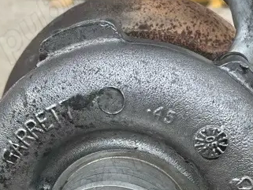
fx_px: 592
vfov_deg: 17.7
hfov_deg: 24.1
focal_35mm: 81
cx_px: 134
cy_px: 203
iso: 50
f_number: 1.6
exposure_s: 1/304
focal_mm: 5.1
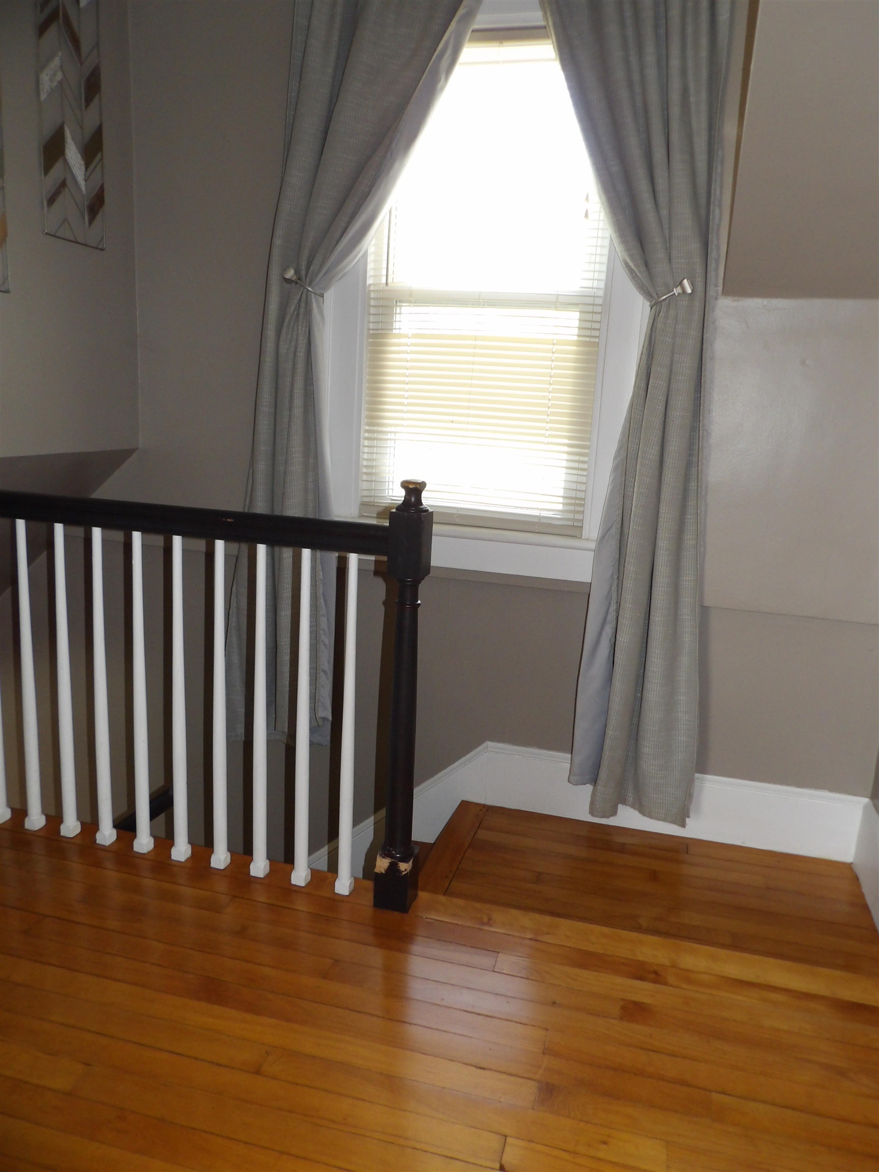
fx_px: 813
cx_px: 440
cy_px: 586
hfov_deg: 56.8
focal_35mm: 24
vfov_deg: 71.6
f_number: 3.2
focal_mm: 4.3
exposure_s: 1/33
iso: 200
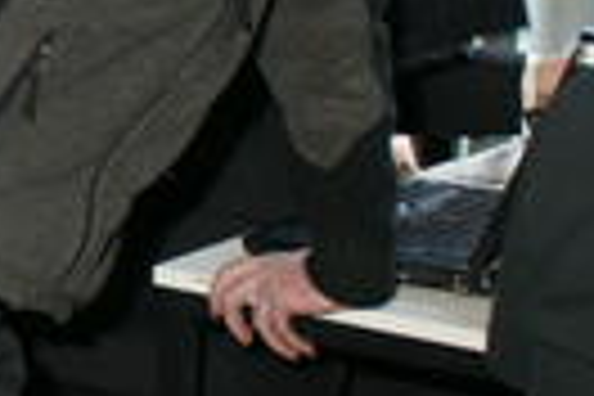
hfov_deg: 10.4
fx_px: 2887
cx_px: -756
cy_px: -133
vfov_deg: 7.7
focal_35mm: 175
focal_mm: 24
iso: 400
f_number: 5.6
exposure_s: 1/60
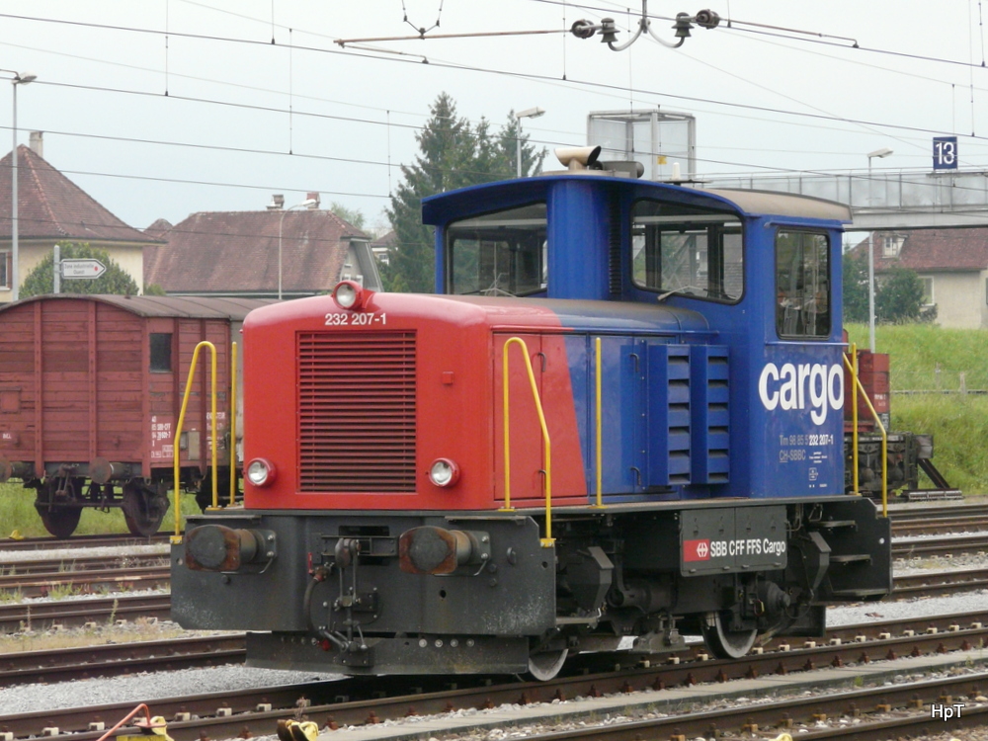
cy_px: 370
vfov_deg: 8.5
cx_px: 494
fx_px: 4995
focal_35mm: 175
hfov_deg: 11.3
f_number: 3.6
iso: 400
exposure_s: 1/250
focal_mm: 28.8
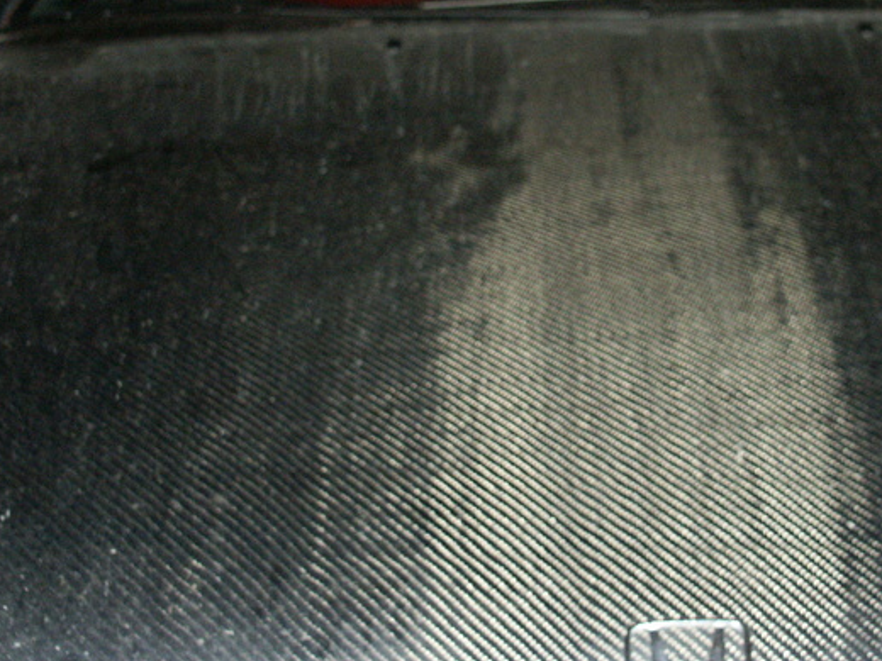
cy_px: 197
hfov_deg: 24.3
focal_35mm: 80
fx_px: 2038
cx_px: 612
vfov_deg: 18.4
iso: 200
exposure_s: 1/45
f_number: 3.5
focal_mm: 13.52
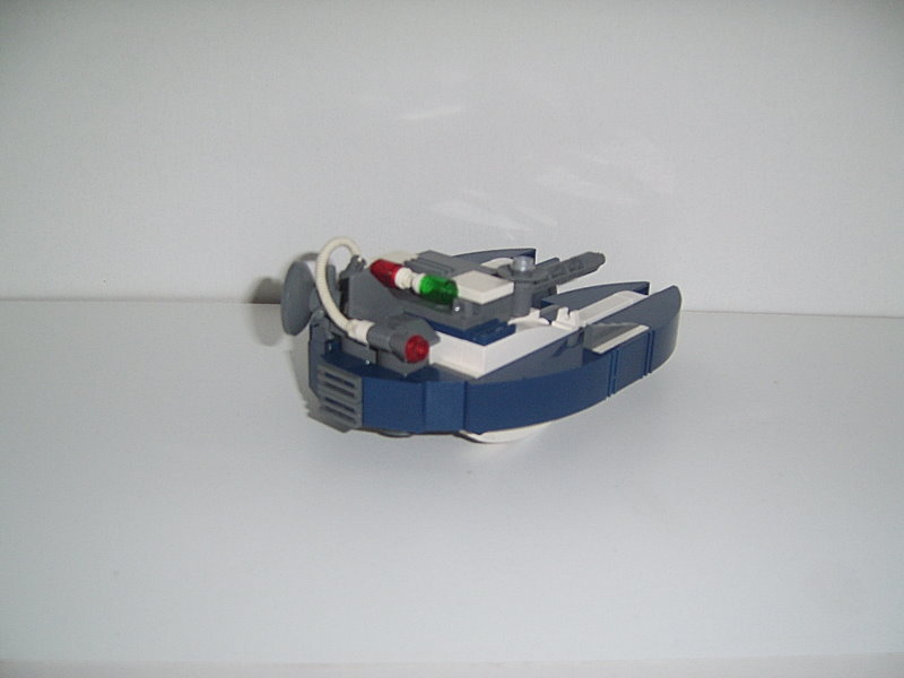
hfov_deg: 49.0
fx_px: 992
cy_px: 339
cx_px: 452
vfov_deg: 37.7
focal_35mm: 38
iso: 100
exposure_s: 1/30
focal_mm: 7.8
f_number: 2.8
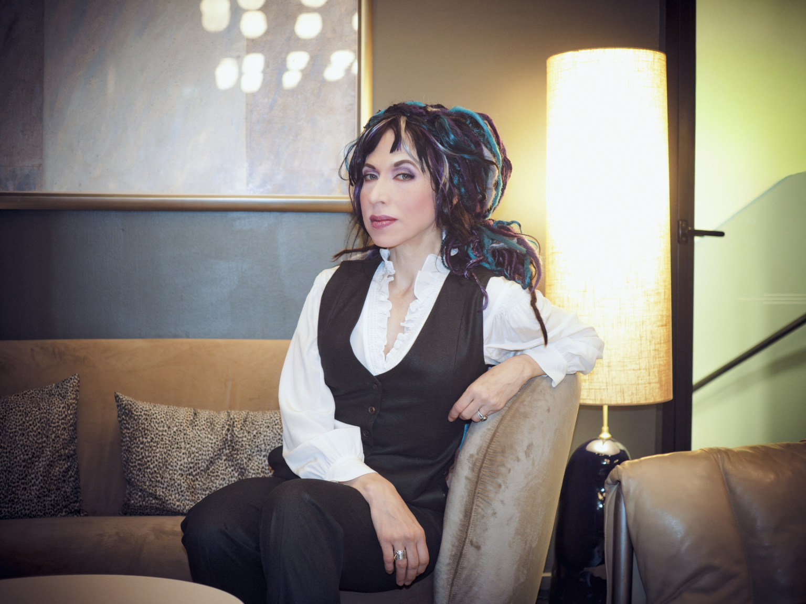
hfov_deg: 38.2
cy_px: 302
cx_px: 403
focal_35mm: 50
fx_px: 1164
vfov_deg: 29.1
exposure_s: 1/30
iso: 400
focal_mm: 25
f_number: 1.8
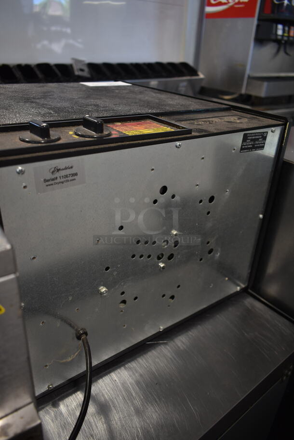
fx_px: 330
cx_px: 147
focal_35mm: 27
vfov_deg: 67.3
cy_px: 220
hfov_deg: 48.0
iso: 320
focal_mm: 18
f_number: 3.5
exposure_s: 1/30
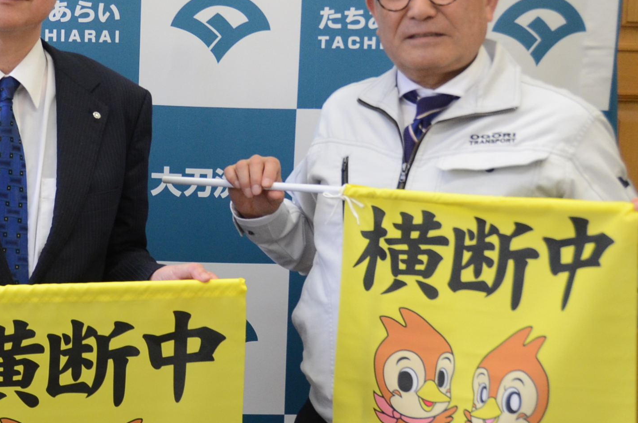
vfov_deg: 14.6
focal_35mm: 93
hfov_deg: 21.1
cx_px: -30
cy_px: 192
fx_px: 1645
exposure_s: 1/250
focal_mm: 24
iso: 800
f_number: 4
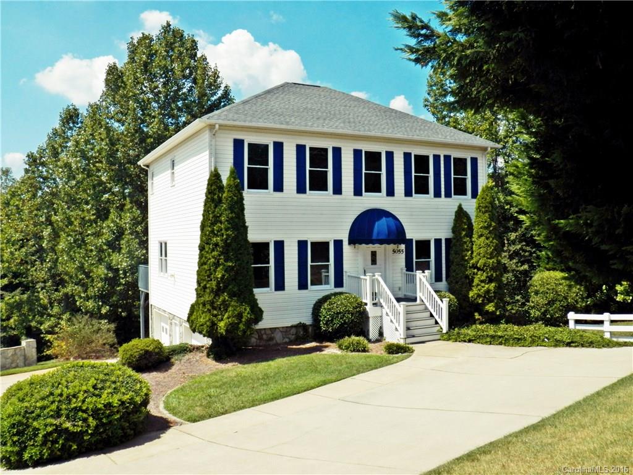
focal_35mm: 31
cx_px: 316
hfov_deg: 58.4
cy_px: 238
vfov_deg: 45.4
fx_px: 567
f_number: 5
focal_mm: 5.5
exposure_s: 1/1250
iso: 125
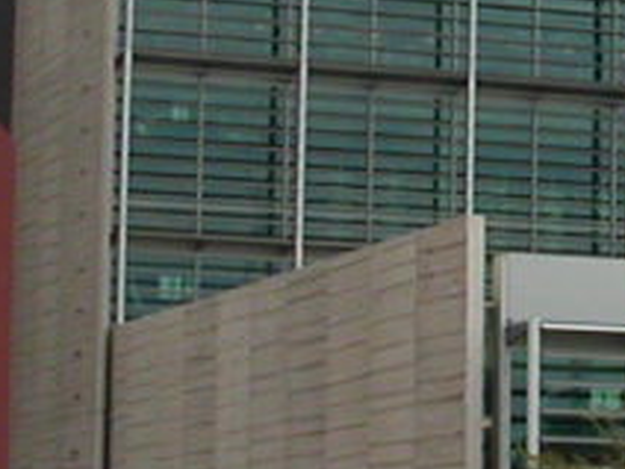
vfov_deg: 8.3
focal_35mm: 179
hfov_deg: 10.7
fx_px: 3232
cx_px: 858
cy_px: 289
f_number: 4.5
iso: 100
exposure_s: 1/400
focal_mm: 5.6
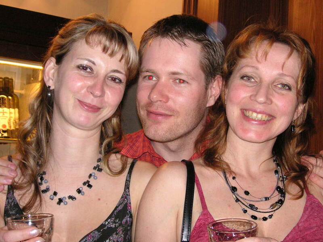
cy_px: 121
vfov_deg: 30.9
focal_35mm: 47
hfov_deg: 40.4
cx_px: 162
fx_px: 439
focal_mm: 7.8
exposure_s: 1/45
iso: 160
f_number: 3.3
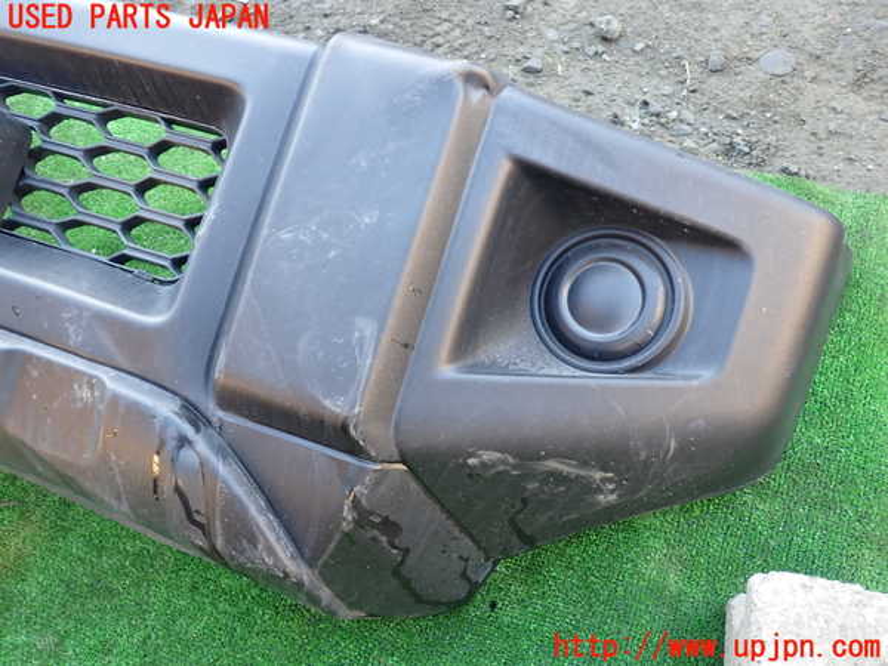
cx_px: 444
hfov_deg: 60.0
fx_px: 770
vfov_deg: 46.8
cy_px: 333
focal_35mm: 30
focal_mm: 5.4
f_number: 2.3
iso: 200
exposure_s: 1/60
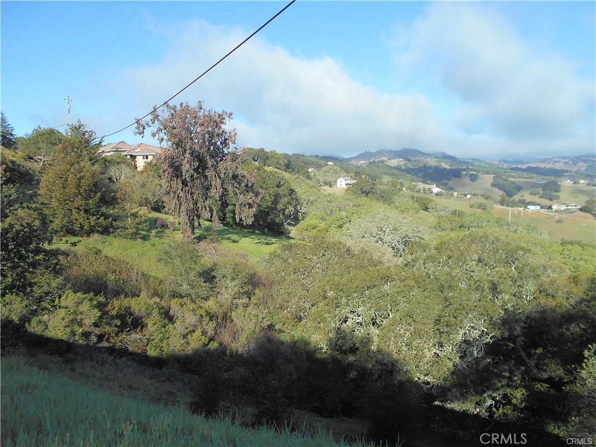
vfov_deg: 53.1
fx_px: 448
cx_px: 298
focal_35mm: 26
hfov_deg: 67.3
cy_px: 224
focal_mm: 4.6
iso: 80
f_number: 3.2
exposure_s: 1/800
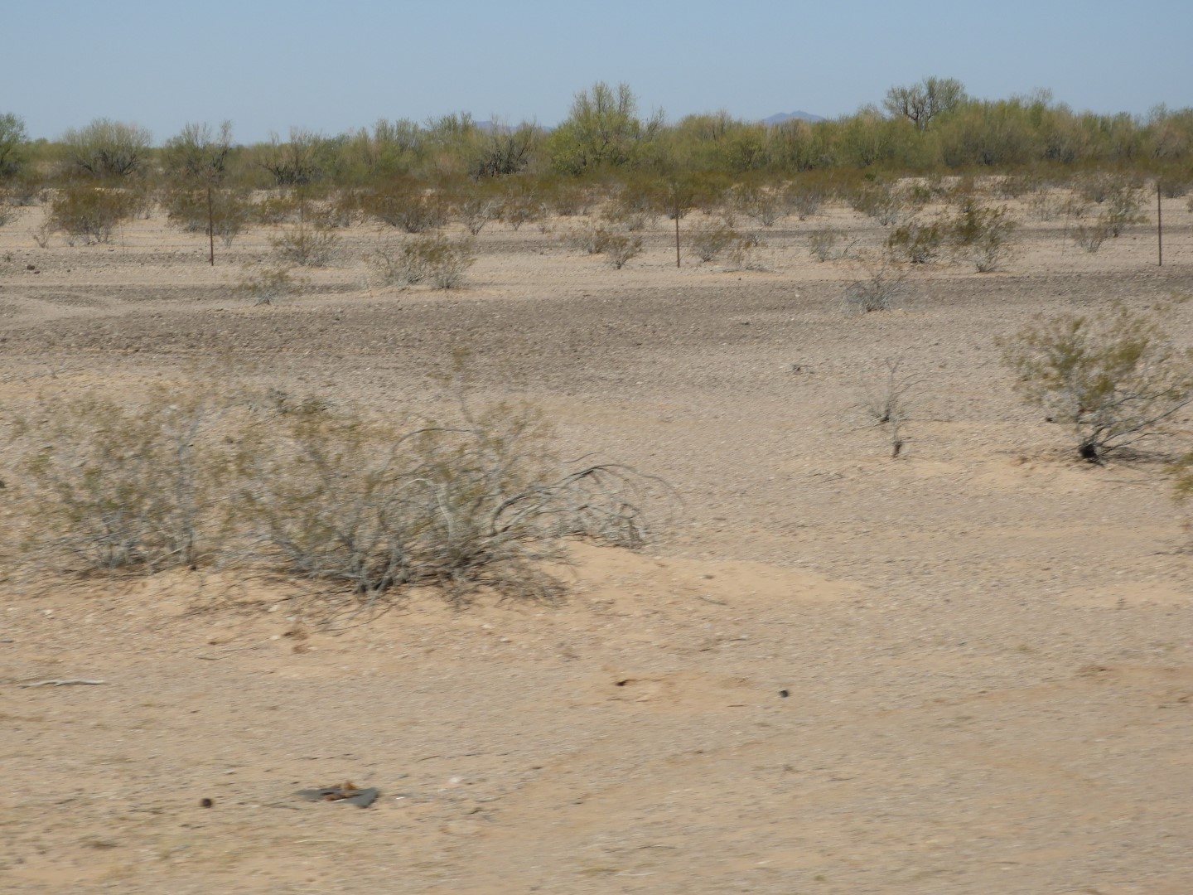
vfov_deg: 14.1
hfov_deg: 18.7
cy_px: 448
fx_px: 3619
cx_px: 596
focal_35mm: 105
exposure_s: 1/1250
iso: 100
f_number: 4.8
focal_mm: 18.8
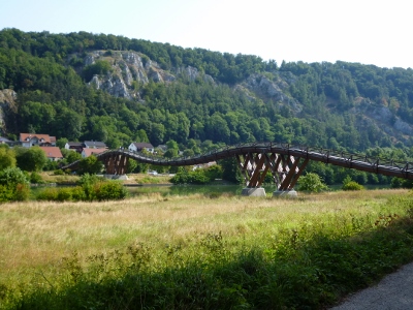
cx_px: 206
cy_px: 155
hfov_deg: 51.4
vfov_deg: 39.7
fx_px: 430
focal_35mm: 36
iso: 100
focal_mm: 6.4
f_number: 3.5
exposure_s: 1/400
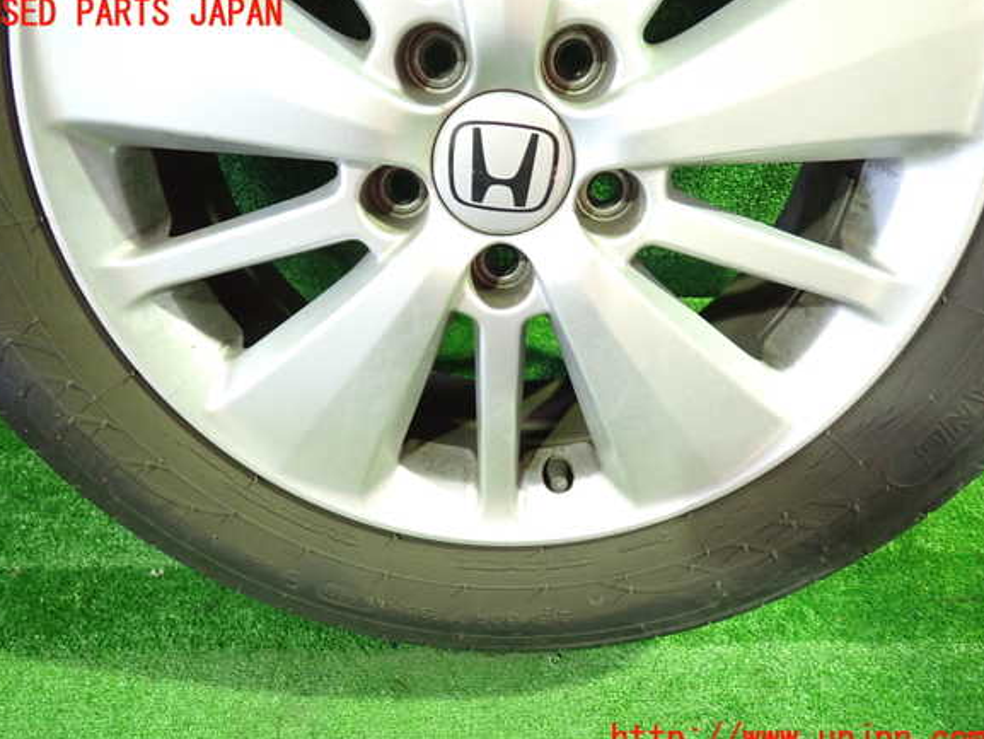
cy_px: 377
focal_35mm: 26
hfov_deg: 67.3
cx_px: 484
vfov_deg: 53.1
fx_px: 739
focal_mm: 4.5
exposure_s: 1/30
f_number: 2
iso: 800
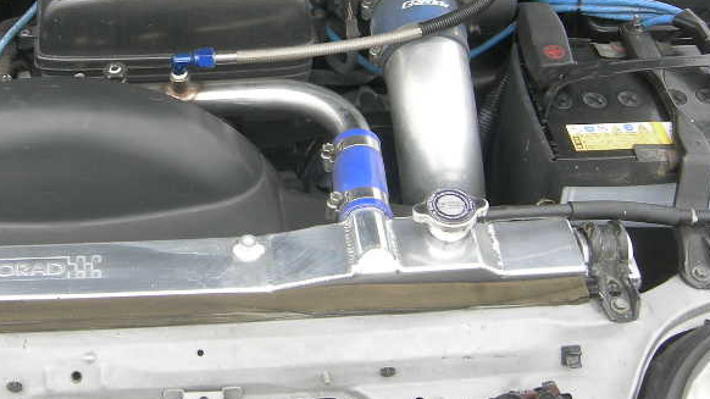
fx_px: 1299
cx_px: 188
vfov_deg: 17.1
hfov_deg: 30.1
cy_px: 6
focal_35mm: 69
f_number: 3.8
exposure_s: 1/149
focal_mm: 7.5
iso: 64
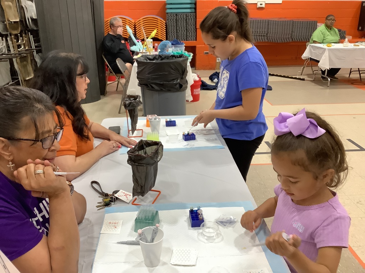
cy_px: 136
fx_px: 327
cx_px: 182
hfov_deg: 58.4
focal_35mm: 31
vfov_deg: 45.4
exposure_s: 1/60
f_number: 2.4
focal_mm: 3.3
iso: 250
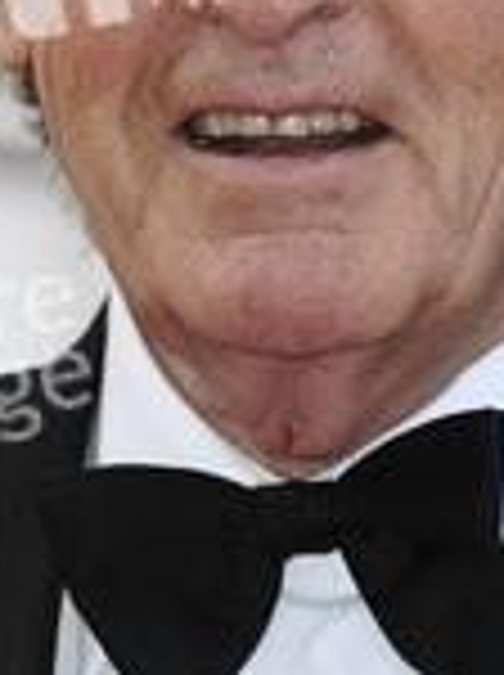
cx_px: 353
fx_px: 13147
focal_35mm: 675
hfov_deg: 2.2
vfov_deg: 2.9
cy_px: 158
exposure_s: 1/200
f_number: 5
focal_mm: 175
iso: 200
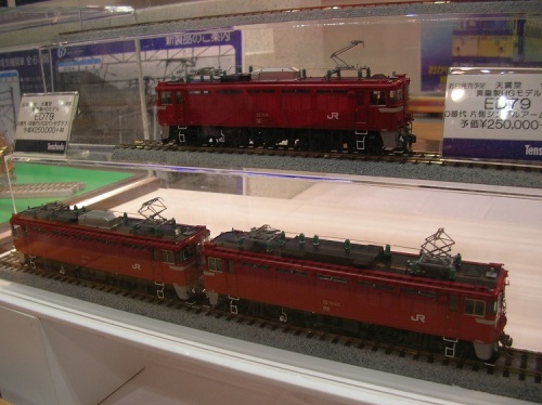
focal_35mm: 35
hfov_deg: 52.7
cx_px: 271
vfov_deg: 40.6
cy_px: 202
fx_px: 547
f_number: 2.8
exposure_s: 1/19.1
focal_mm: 5.8
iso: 50
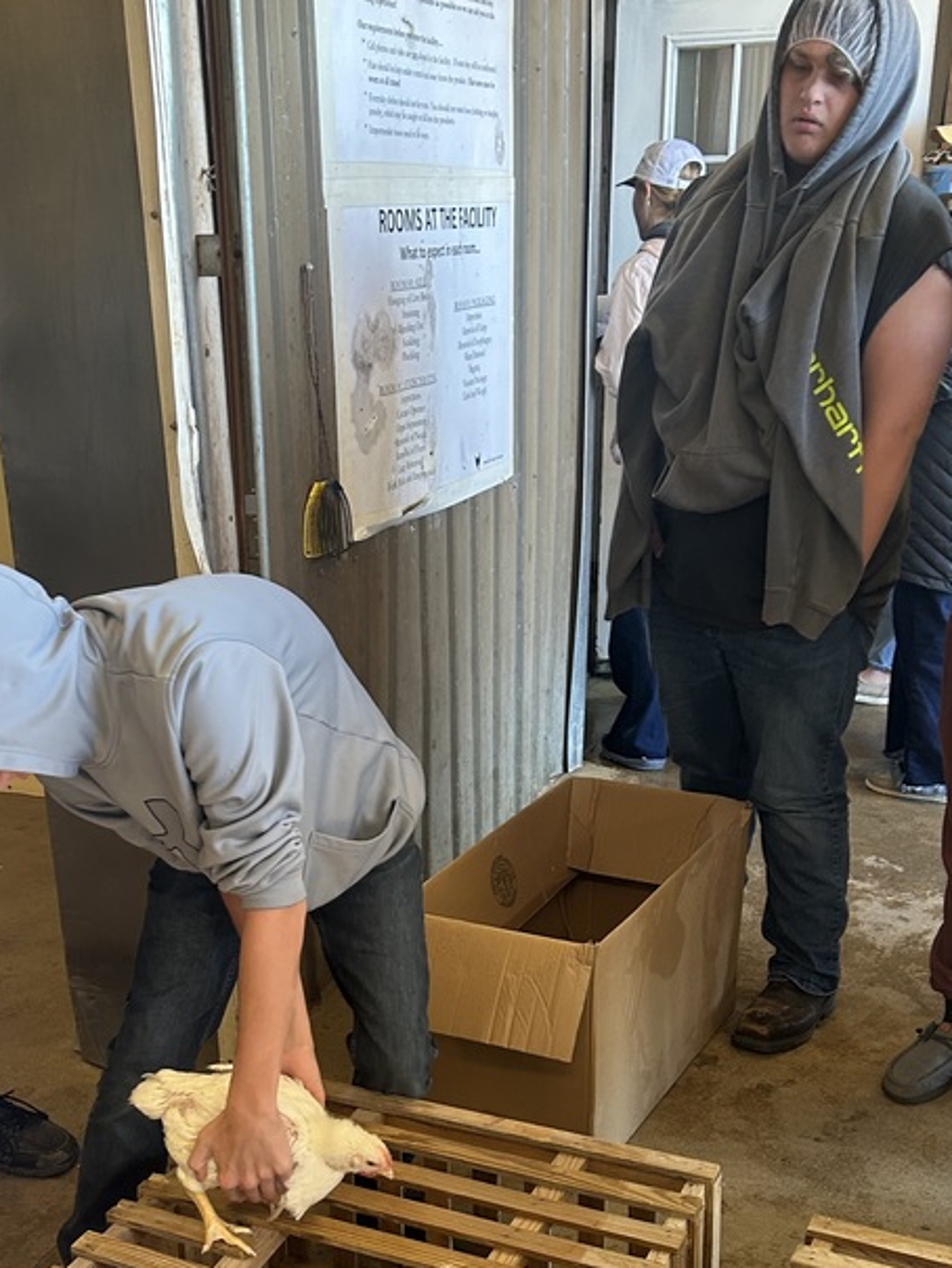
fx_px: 1613
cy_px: 975
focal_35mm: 44
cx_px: 390
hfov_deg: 32.8
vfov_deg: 41.5
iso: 125
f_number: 1.5
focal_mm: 5.7
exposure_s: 1/105
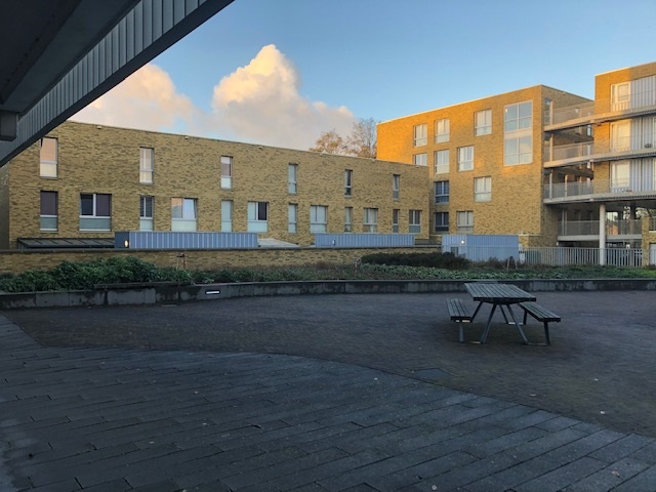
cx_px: 328
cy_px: 246
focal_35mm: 28
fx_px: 531
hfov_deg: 63.4
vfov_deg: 49.7
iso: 20
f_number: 1.8
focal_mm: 3.99
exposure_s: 1/130
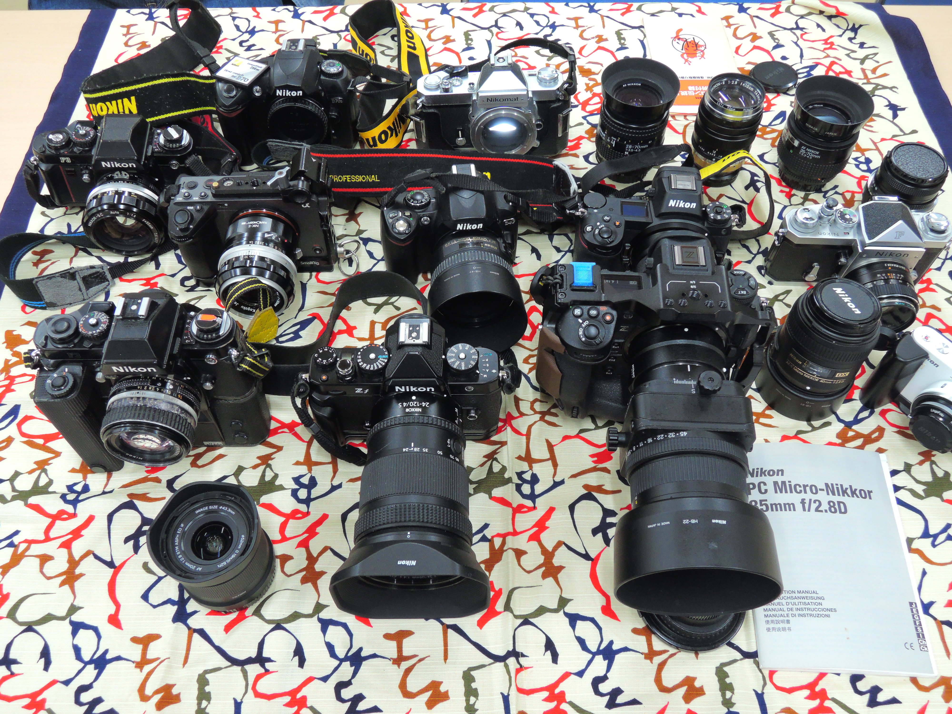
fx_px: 853
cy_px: 357
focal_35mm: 31
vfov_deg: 45.4
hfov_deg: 58.4
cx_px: 476
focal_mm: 6.6
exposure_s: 1/60
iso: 400
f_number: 3.2
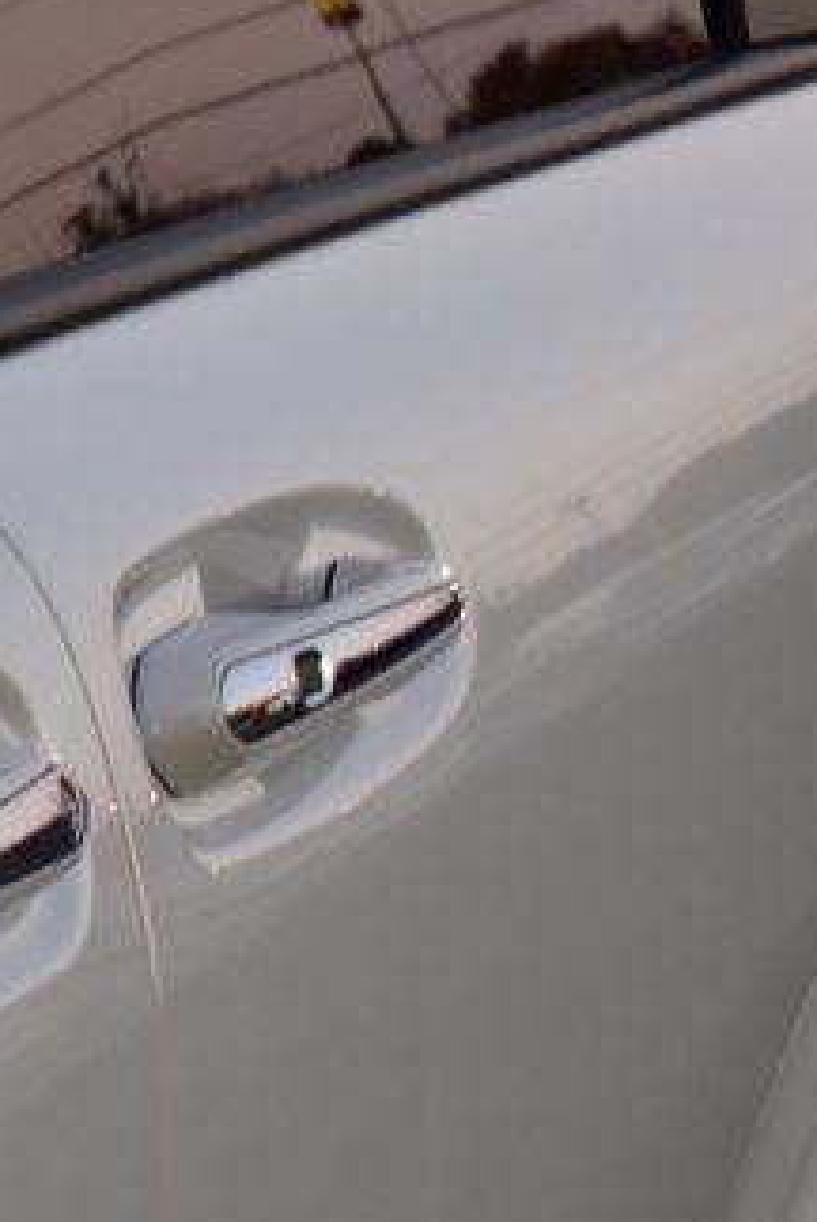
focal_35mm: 228
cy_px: 541
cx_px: -1093
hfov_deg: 5.8
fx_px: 7744
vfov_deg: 9.0
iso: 560
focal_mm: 48
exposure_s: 1/15
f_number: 6.3
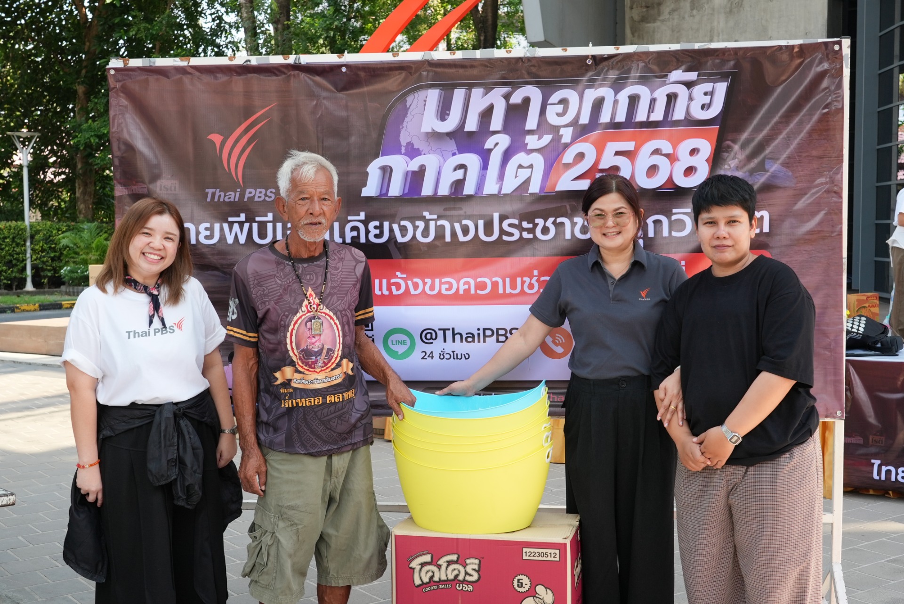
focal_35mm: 44
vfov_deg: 30.6
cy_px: 302
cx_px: 452
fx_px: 1106
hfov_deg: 44.5
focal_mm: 44
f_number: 8
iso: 800
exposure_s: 1/200
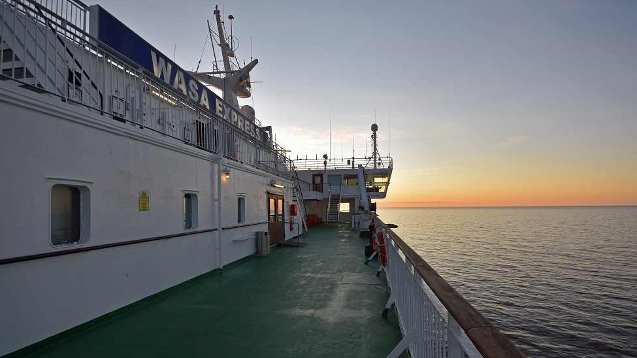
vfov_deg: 35.6
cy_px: 201
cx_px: 329
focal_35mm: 33
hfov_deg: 59.5
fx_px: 557
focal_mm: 20
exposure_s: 1/320
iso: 200
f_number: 9
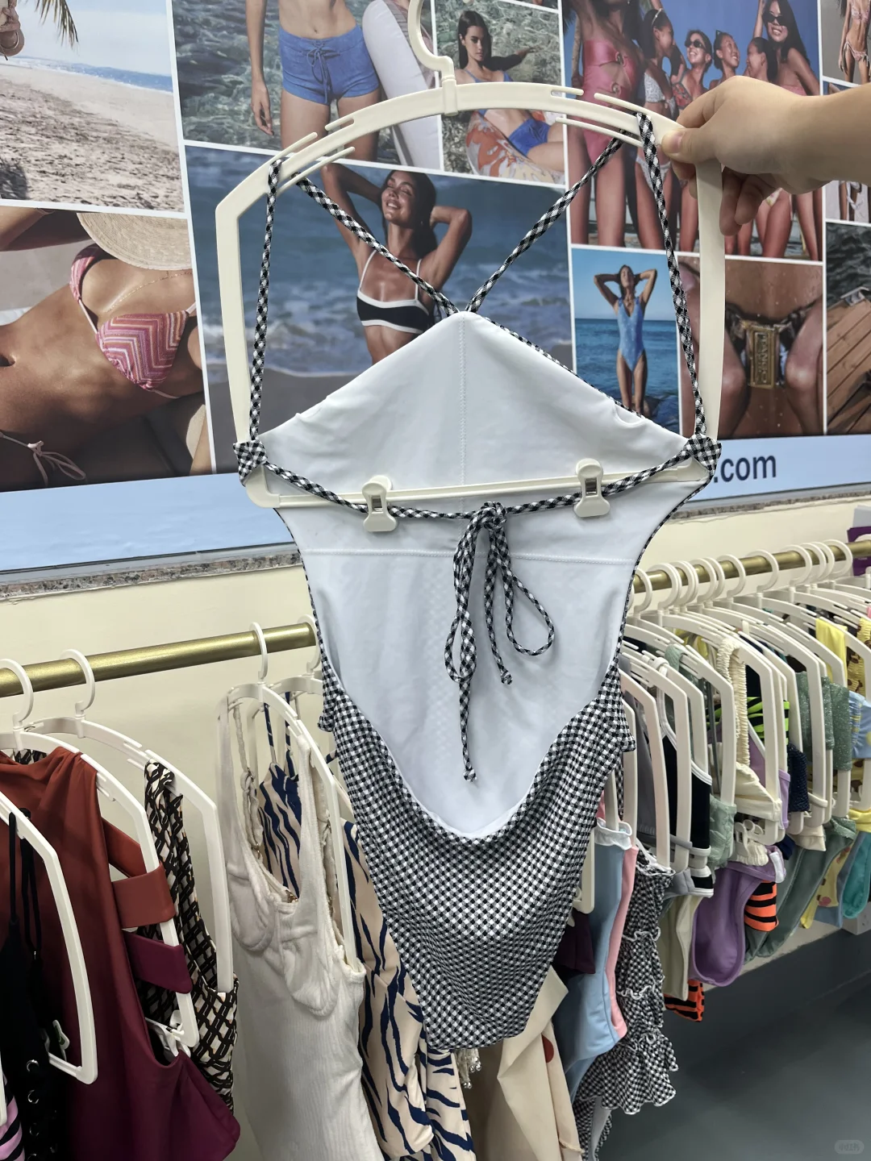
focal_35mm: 26
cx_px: 436
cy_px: 580
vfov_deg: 67.3
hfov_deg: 53.1
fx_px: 872
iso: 64
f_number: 1.6
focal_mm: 5.1
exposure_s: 1/100
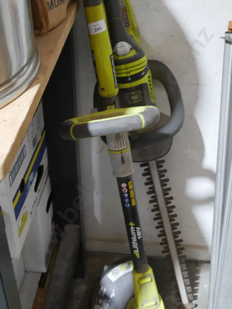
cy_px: 154
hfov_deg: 29.1
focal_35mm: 50
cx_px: 116
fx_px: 446
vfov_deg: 38.2
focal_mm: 25
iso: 3200
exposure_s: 1/50
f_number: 5.3
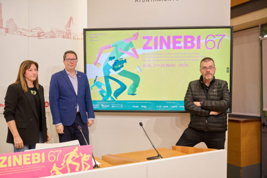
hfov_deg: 54.4
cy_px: 89
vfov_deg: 37.9
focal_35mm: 35
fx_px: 260
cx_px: 134
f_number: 5.6
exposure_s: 1/125
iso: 2500
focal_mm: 35
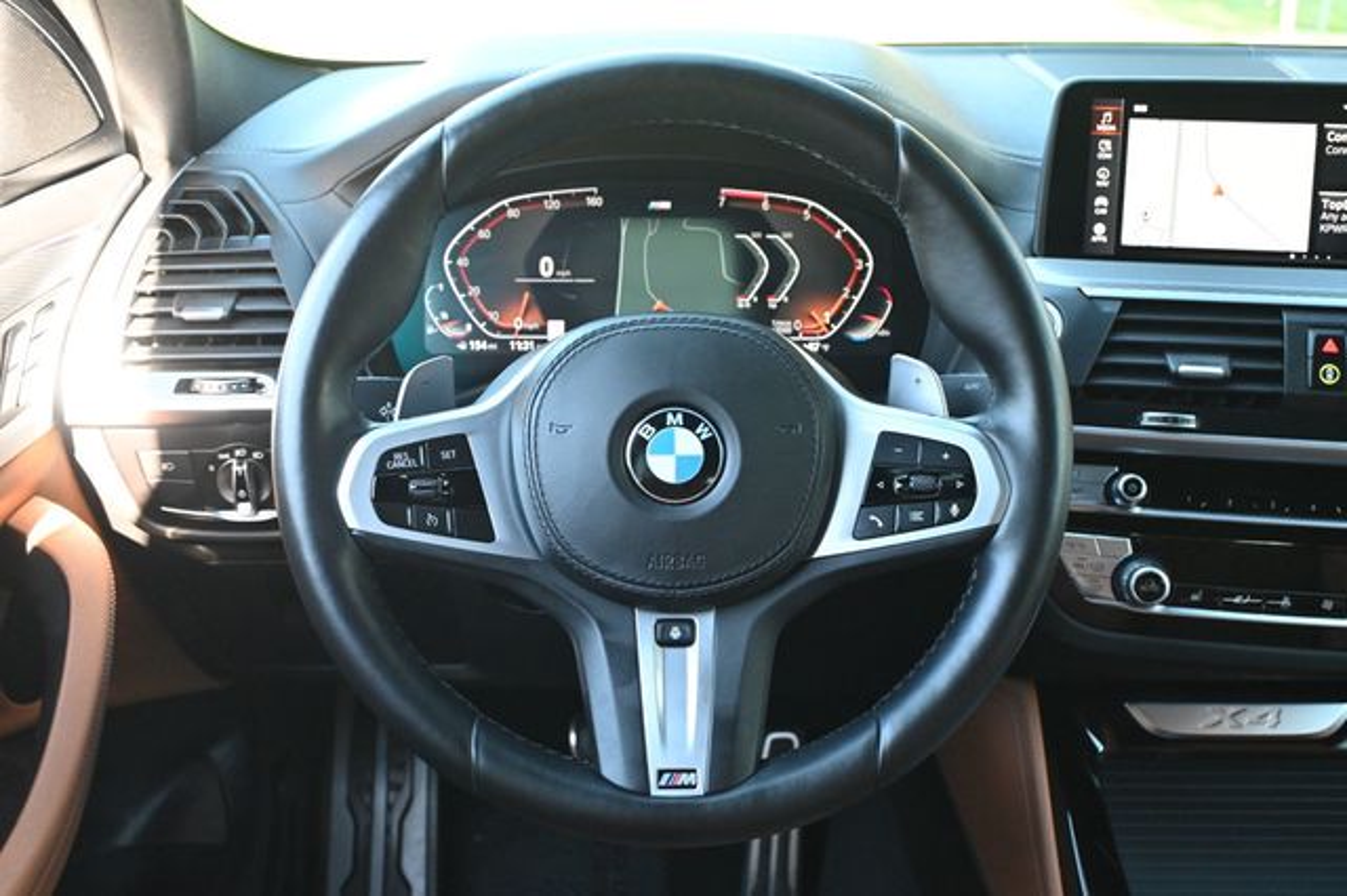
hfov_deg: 48.7
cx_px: 674
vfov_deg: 33.6
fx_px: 1486
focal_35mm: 40
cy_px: 448
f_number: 4.5
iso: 2000
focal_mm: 26.5
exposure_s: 1/125
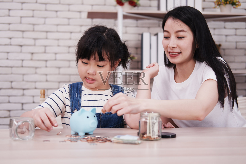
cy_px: 82
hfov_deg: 37.5
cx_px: 123
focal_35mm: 53
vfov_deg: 25.5
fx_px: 362
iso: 400
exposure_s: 1/320
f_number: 2
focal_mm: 35
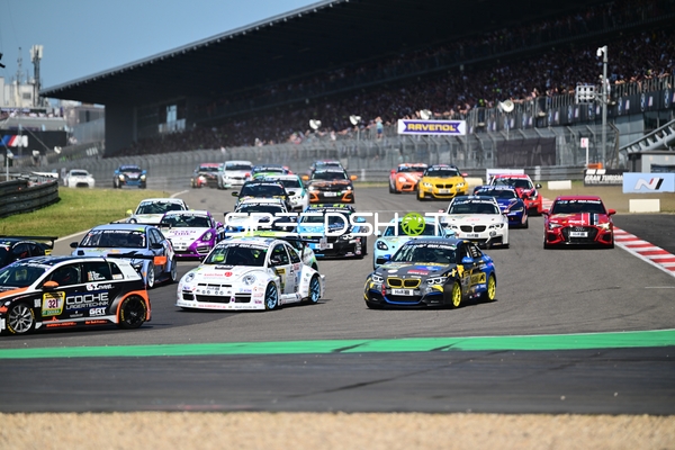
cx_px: 338
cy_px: 225
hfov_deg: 7.6
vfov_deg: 5.1
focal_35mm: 270
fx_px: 5062
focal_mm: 270
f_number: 2.8
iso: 160
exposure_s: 1/4000
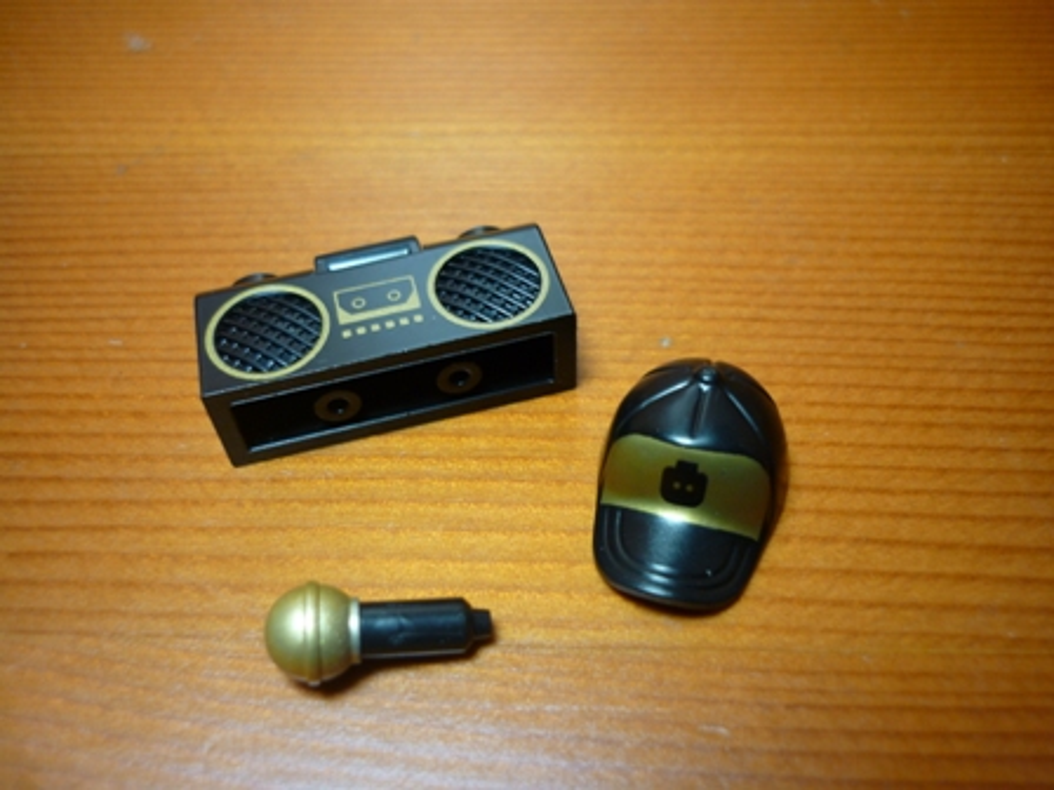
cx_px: 527
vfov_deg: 42.9
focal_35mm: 33
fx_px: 1005
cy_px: 395
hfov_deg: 55.4
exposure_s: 1/30
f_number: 2.8
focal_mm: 5.5
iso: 100
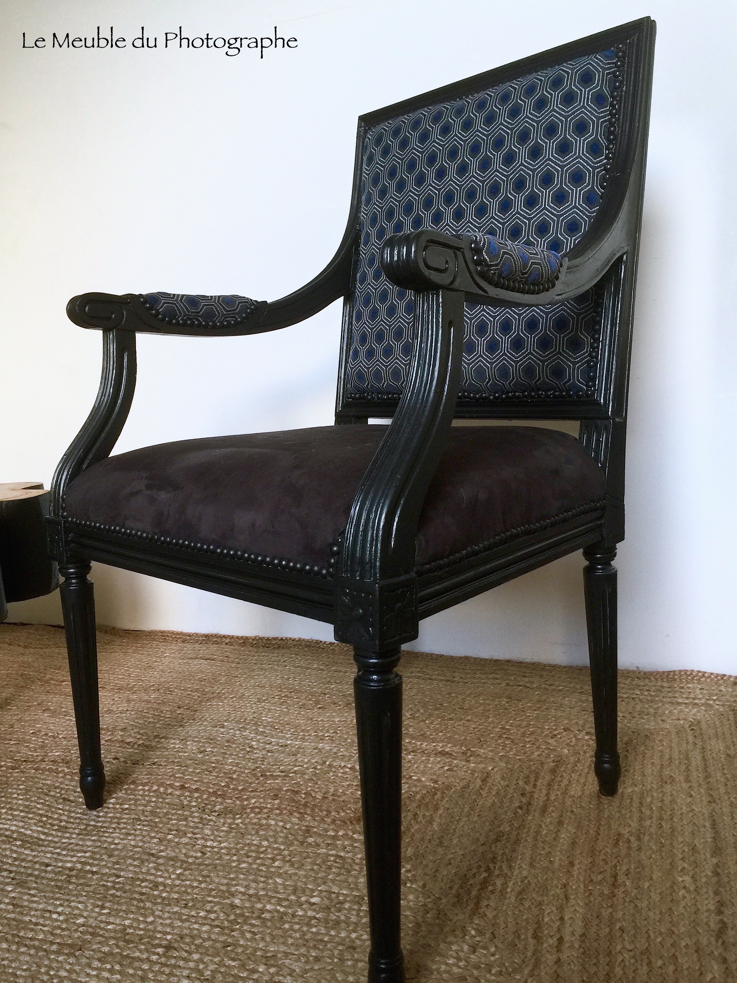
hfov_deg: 48.2
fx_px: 823
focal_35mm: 29
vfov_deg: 61.7
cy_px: 492
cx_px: 368
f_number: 2.2
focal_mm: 4.15
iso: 40
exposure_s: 1/17
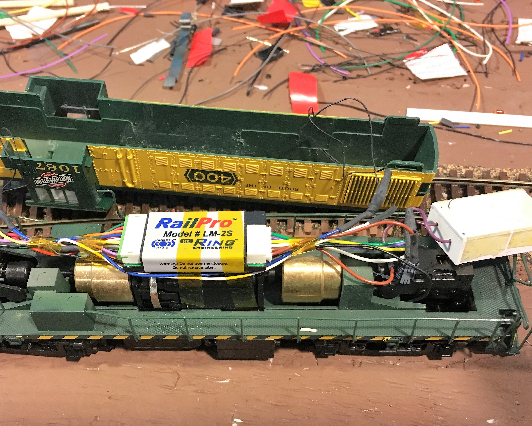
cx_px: 223
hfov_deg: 50.1
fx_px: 567
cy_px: 243
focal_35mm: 36
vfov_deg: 41.1
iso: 200
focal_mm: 4.15
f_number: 2.2
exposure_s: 1/24
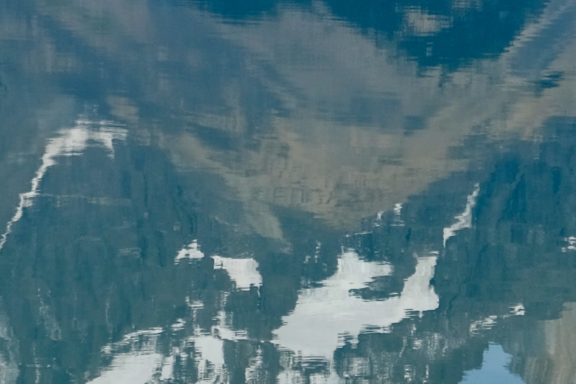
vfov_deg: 4.9
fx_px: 4448
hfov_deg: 7.4
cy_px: -244
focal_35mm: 278
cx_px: 229
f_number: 6.4
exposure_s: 1/1250
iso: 160
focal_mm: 35.8
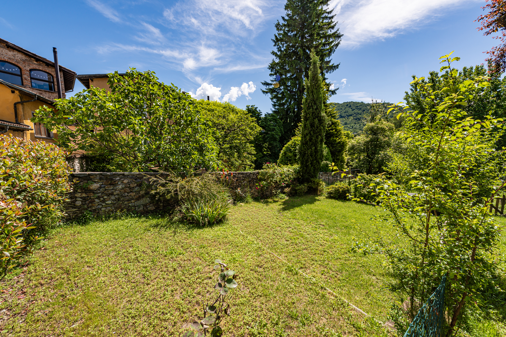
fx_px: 197
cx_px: 253
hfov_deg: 104.2
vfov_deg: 81.3
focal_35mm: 14
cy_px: 168
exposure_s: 1/200
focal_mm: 14
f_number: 9
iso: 100
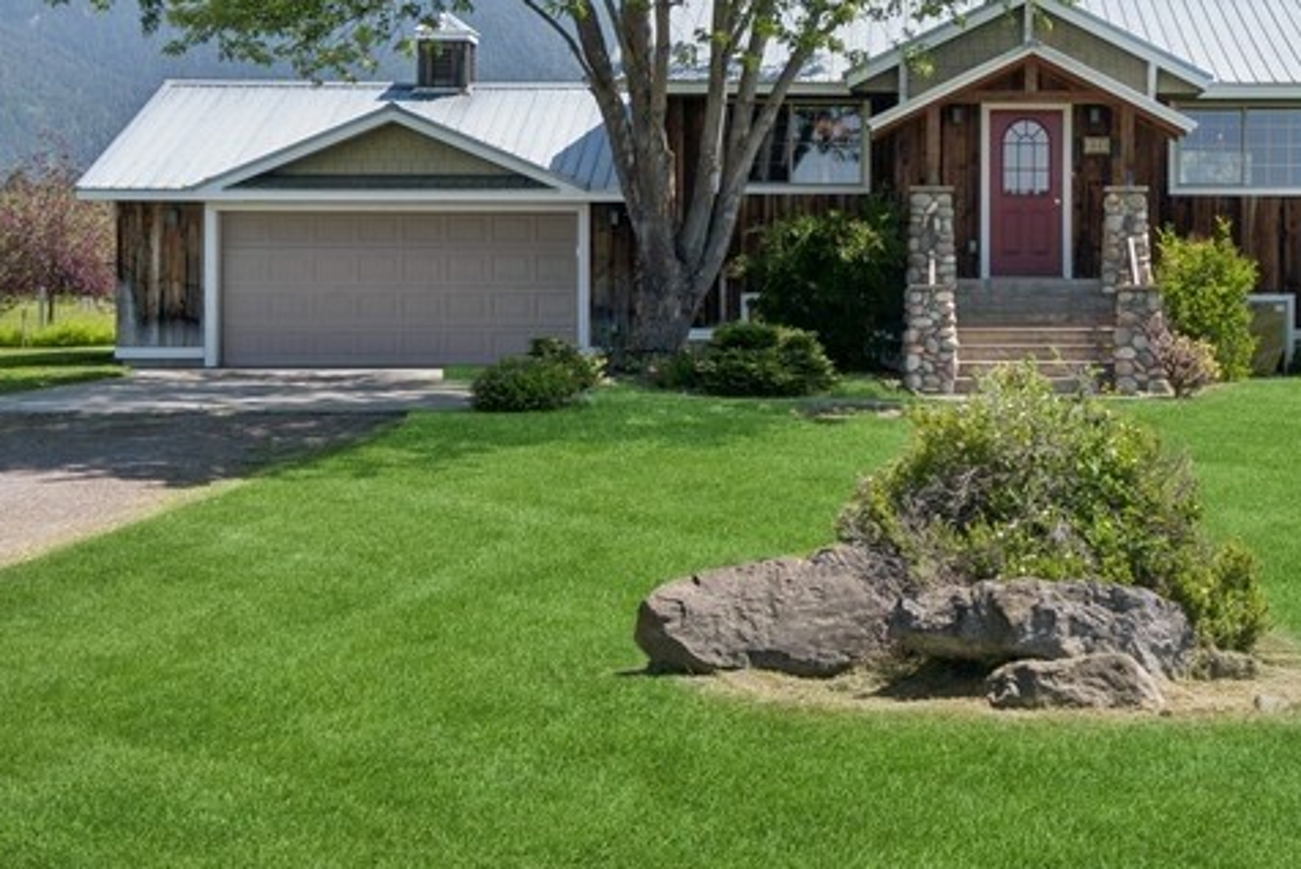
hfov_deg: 28.9
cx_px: 1058
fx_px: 2459
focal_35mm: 68
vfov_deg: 19.9
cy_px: 249
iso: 100
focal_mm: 24
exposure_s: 1/640
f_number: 6.3
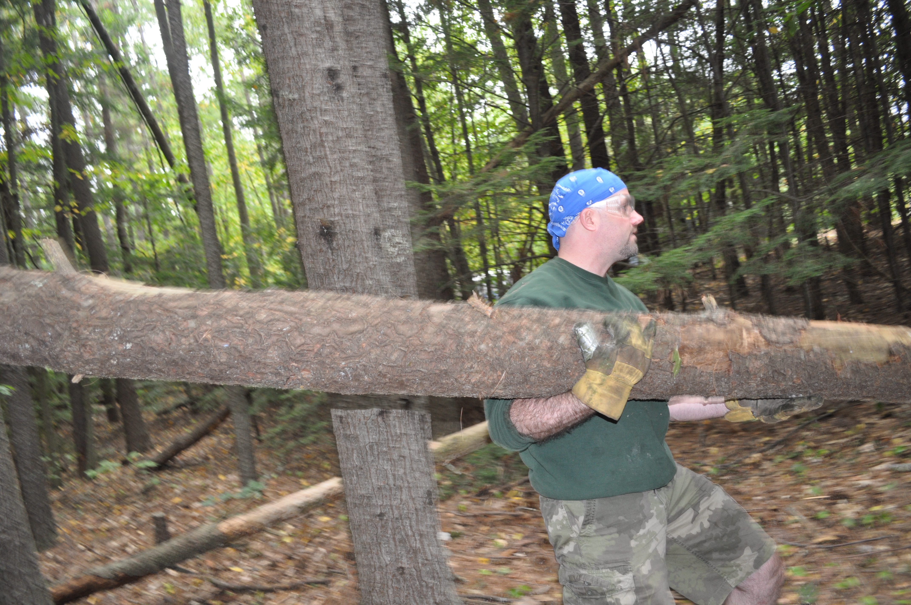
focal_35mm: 27
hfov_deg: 67.4
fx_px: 682
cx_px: 456
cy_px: 302
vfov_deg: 47.8
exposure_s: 1/30
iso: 640
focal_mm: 18
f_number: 3.5
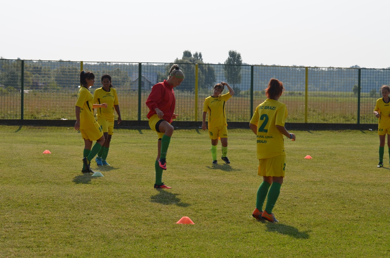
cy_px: 129
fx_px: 1135
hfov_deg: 19.5
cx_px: 195
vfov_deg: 13.0
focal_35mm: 105
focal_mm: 70
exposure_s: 1/320
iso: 100
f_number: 9
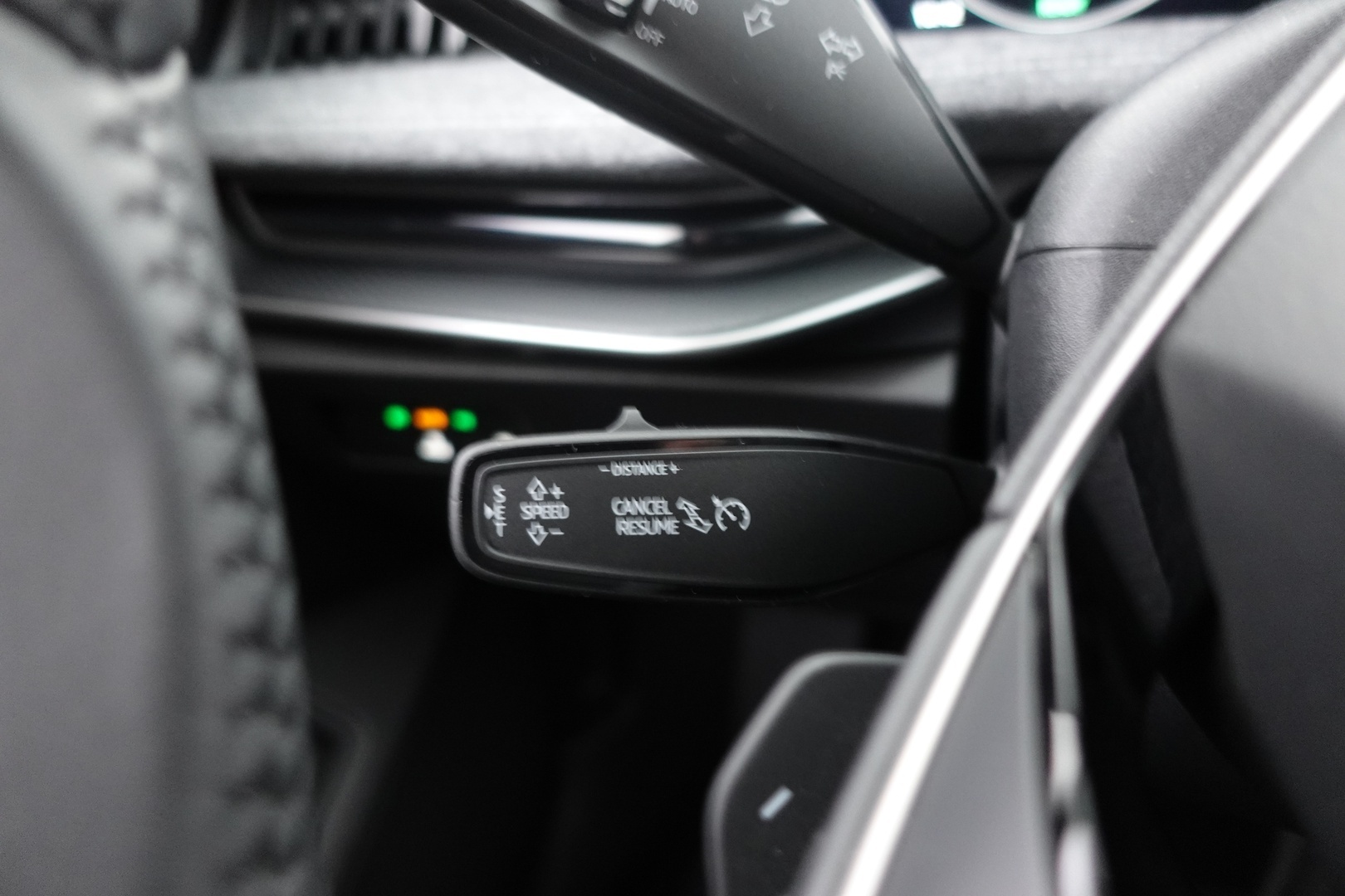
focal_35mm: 24
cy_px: 448
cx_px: 672
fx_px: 897
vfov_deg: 53.1
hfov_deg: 73.7
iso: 1250
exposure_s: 1/8
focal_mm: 9.4
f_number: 1.8
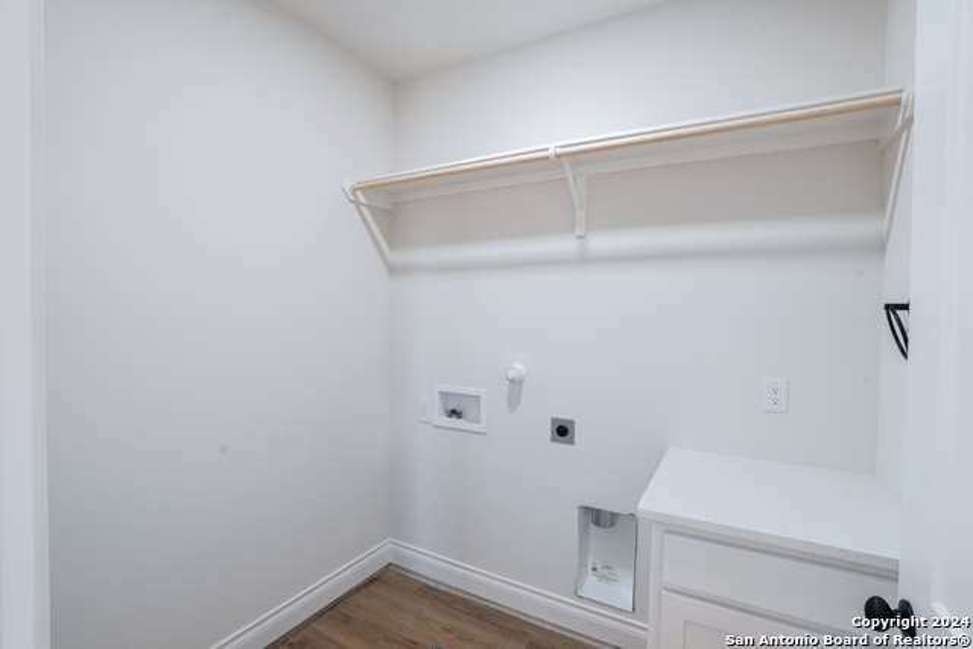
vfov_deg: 73.8
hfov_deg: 96.7
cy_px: 324
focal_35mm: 16
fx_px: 433
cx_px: 486
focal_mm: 16
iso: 320
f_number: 11
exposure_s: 1/1.25
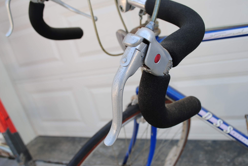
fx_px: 228
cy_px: 83
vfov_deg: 40.1
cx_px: 124
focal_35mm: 33
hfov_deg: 57.2
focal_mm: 22
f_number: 5.6
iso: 100
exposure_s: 1/60
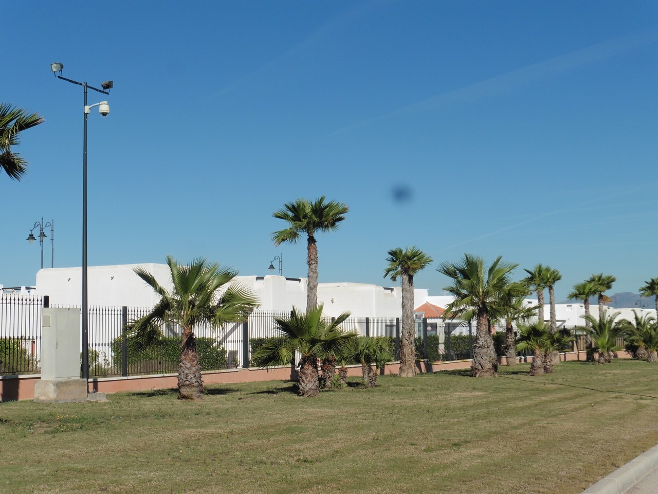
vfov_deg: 28.6
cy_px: 247
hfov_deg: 37.5
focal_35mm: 51
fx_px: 969
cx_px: 329
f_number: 5
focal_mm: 9
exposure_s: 1/1250
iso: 100
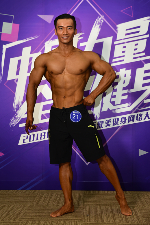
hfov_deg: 22.6
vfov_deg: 33.4
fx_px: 375
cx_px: 68
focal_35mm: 60
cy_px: 103
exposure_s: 1/160
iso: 800
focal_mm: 52
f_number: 4
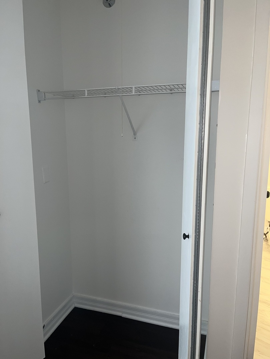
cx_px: 135
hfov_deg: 53.1
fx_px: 270
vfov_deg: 67.3
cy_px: 180
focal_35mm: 26
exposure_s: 1/30
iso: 50
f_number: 1.6
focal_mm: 5.1
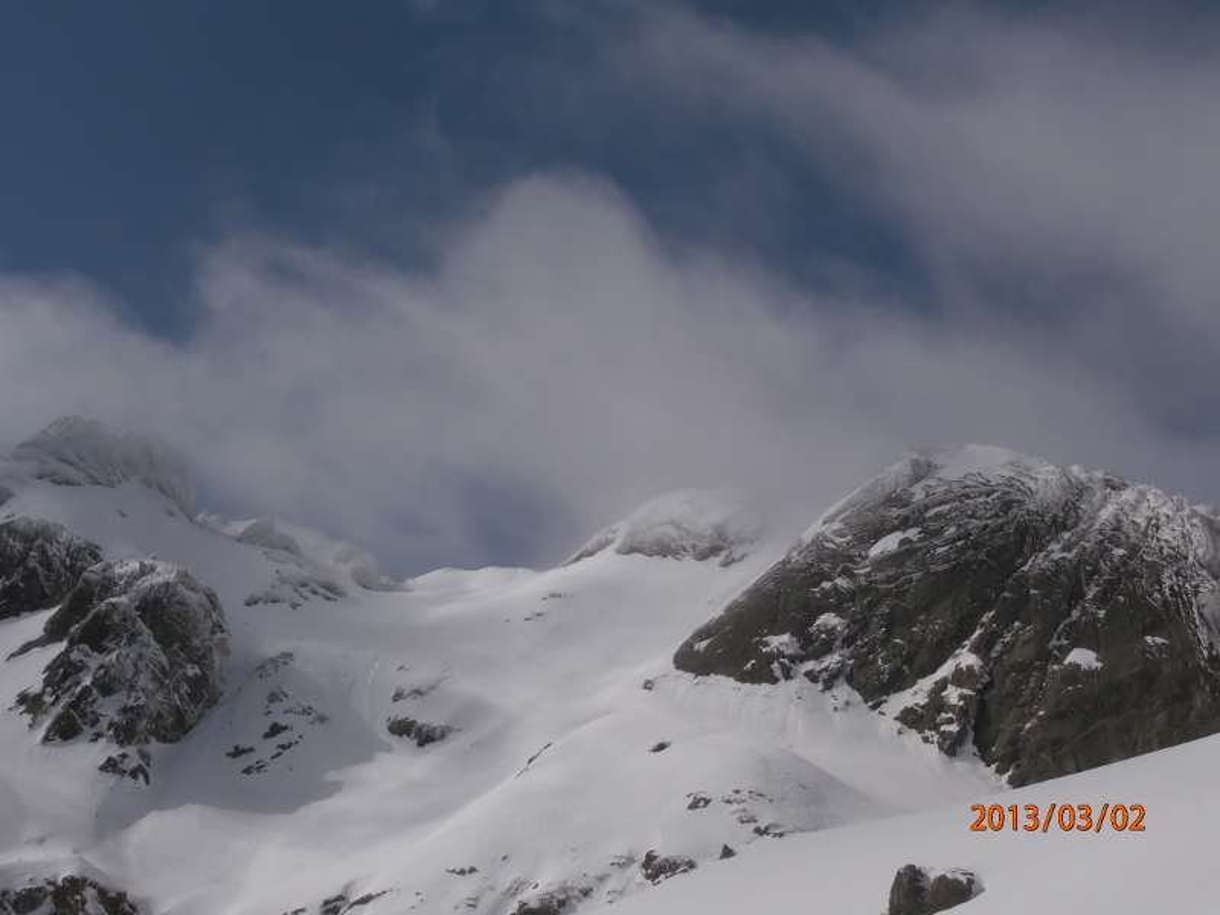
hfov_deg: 30.7
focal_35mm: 63
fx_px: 2220
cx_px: 610
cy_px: 458
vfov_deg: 23.3
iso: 80
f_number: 11.6
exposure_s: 1/500
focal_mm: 11.17
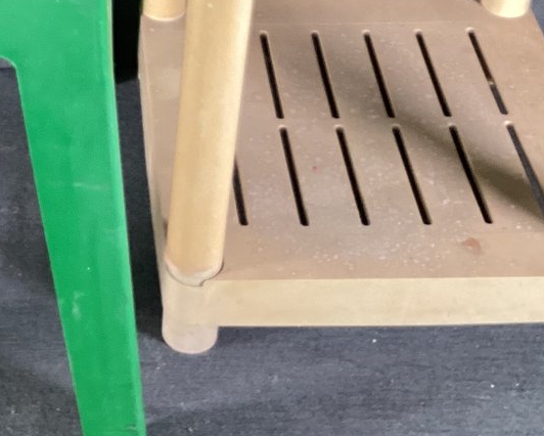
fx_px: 1385
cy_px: -6
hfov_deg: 21.9
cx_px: 93
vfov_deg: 17.4
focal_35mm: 86
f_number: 2.4
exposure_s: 1/50
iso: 160
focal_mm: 3.3
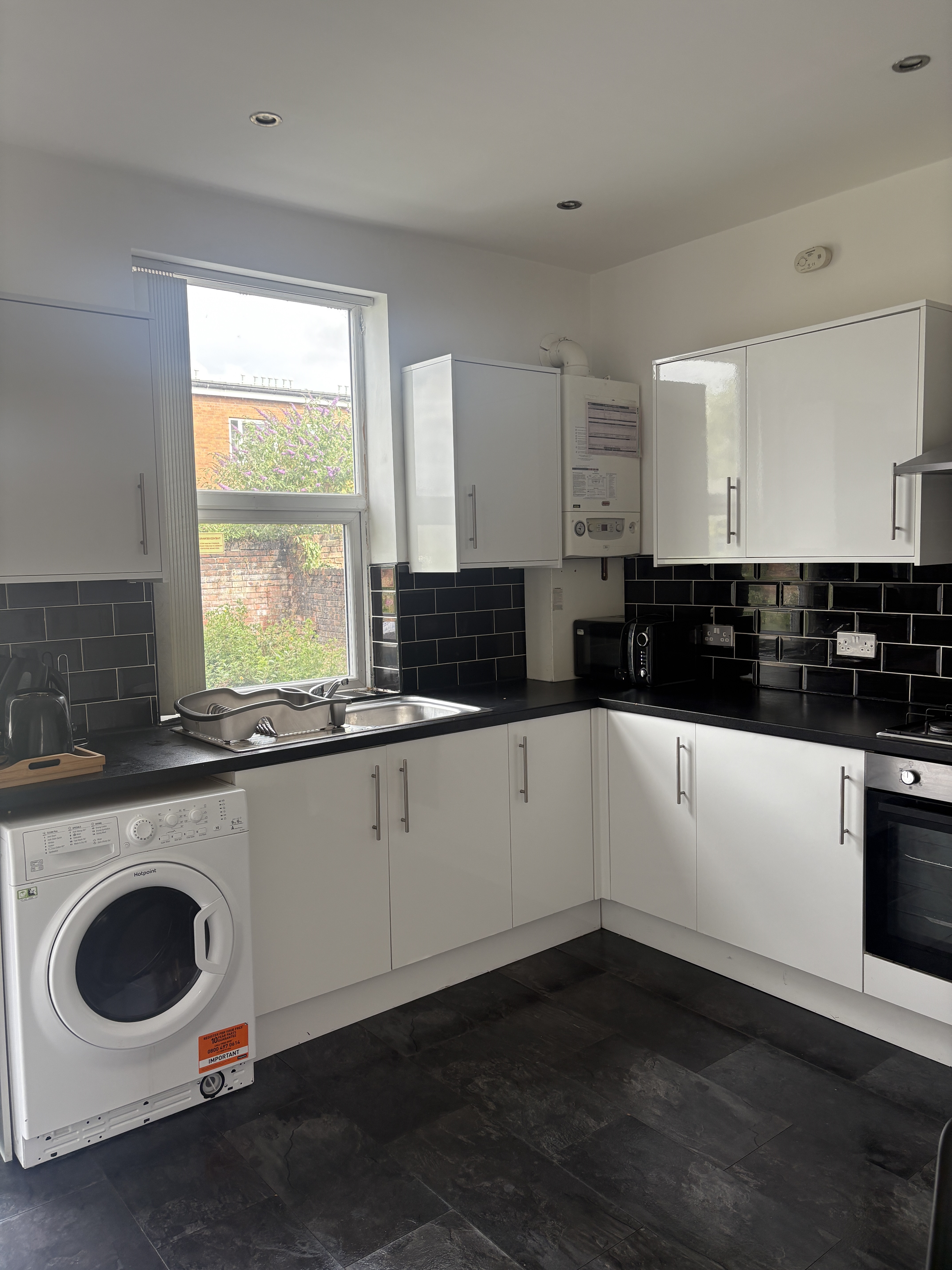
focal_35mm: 26
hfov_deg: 53.1
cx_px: 476
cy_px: 635
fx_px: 953
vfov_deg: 67.3
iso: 64
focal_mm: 5.96
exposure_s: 1/121
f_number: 1.6
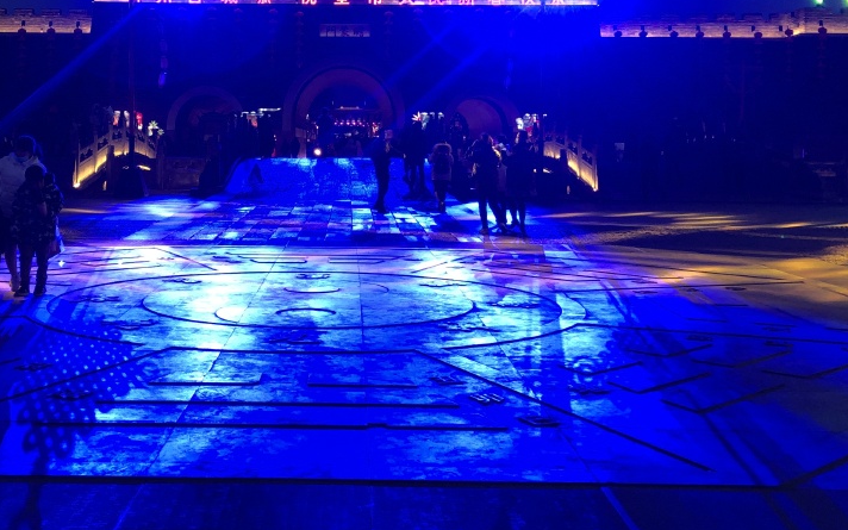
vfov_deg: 25.5
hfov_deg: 40.1
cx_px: 345
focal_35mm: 50
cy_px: 137
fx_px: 1156
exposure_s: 1/61
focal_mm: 3.99
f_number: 1.8
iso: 100
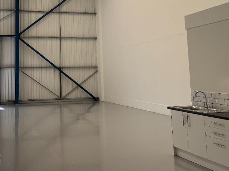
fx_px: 278
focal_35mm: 42
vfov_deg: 33.6
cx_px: 62
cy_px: 43
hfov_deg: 43.6
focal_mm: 5.96
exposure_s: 1/231
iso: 40
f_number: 1.6
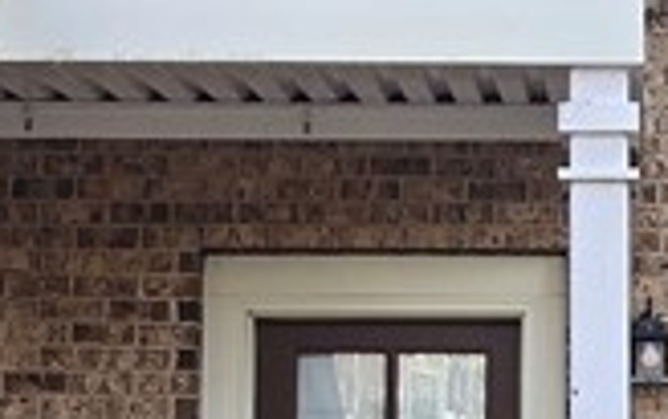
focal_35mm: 86
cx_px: 729
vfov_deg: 15.0
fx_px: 1568
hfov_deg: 22.7
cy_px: 423
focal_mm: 2.2
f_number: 2.2
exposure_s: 1/292
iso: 50
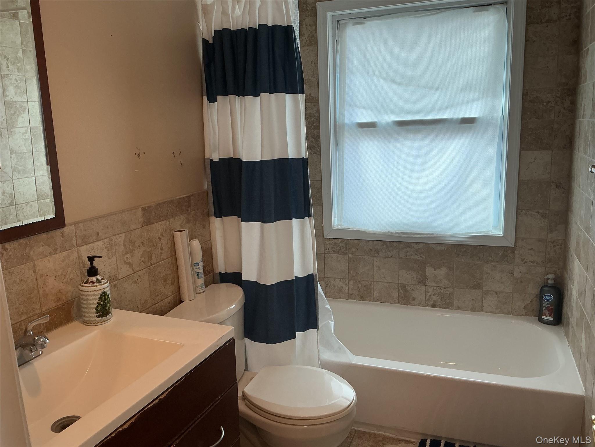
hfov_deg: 61.7
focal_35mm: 29
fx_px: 498
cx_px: 298
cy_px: 224
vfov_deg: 48.2
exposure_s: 1/60
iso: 50
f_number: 1.8
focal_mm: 3
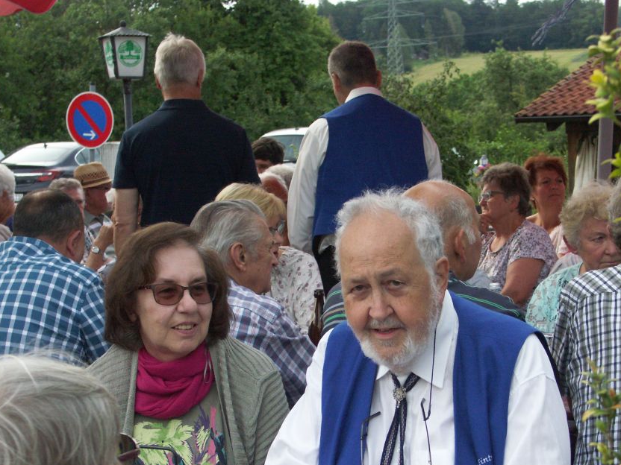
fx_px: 1435
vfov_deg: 18.3
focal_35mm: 80
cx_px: 377
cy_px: 345
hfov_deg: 24.4
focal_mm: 13.44
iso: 200
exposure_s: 1/1000
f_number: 3.2
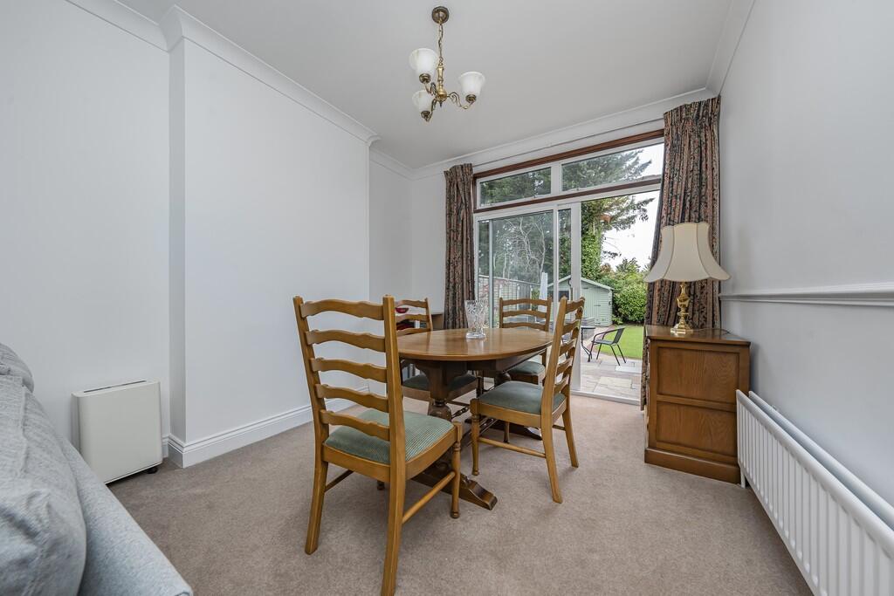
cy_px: 298
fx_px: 298
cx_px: 447
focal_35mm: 12
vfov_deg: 90.0
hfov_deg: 112.6
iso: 320
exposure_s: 1/125
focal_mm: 12
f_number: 9
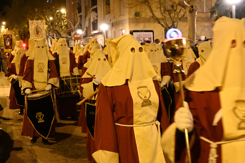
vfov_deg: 18.2
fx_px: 510
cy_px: 82
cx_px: 122
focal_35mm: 75
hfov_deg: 27.0
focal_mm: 50
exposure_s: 1/20
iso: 6400
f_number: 6.3
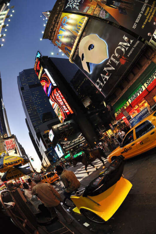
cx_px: 78
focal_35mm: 16
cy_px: 117
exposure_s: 1/50
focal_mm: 10.5
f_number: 5
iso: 400
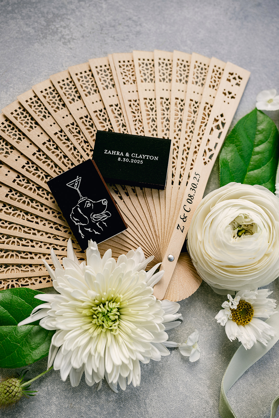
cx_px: 140
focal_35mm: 35
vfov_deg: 54.4
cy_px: 209
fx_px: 407
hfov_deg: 37.9
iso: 100
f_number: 3.5
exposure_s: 1/250
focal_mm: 35
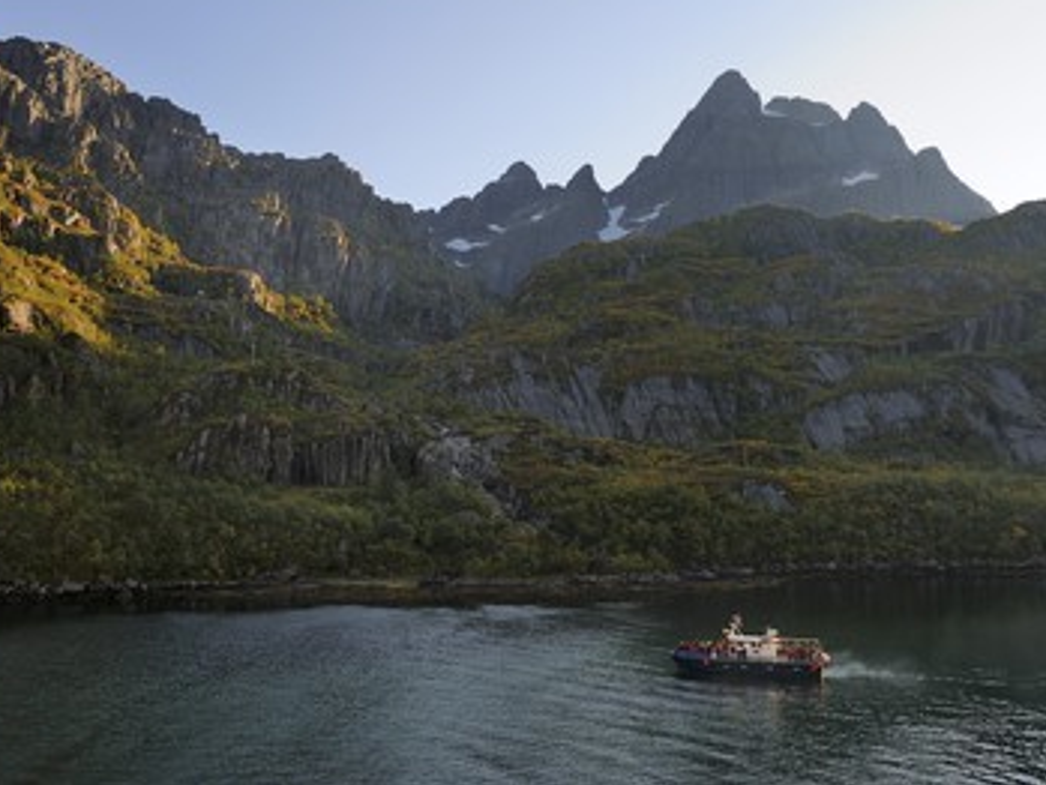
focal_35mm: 37
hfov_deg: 49.9
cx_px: 441
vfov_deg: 38.7
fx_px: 1118
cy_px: 378
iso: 200
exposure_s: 1/160
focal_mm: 32
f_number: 7.1
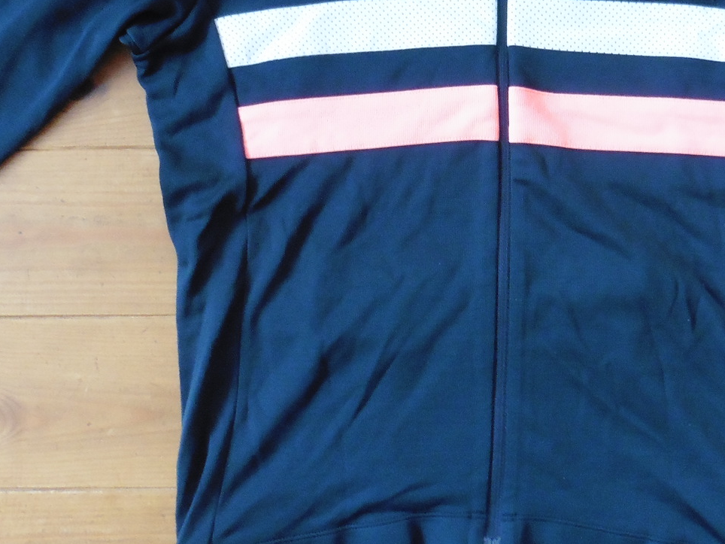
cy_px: 160
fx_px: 1068
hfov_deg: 37.1
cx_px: 484
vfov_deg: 28.3
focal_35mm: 51
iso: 400
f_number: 3.3
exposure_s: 1/20
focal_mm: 4.3
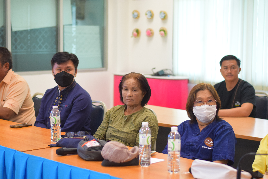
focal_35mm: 75
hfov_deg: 27.0
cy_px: 90
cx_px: 134
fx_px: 558
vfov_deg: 18.2
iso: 1600
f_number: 2.2
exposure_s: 1/640
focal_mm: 50
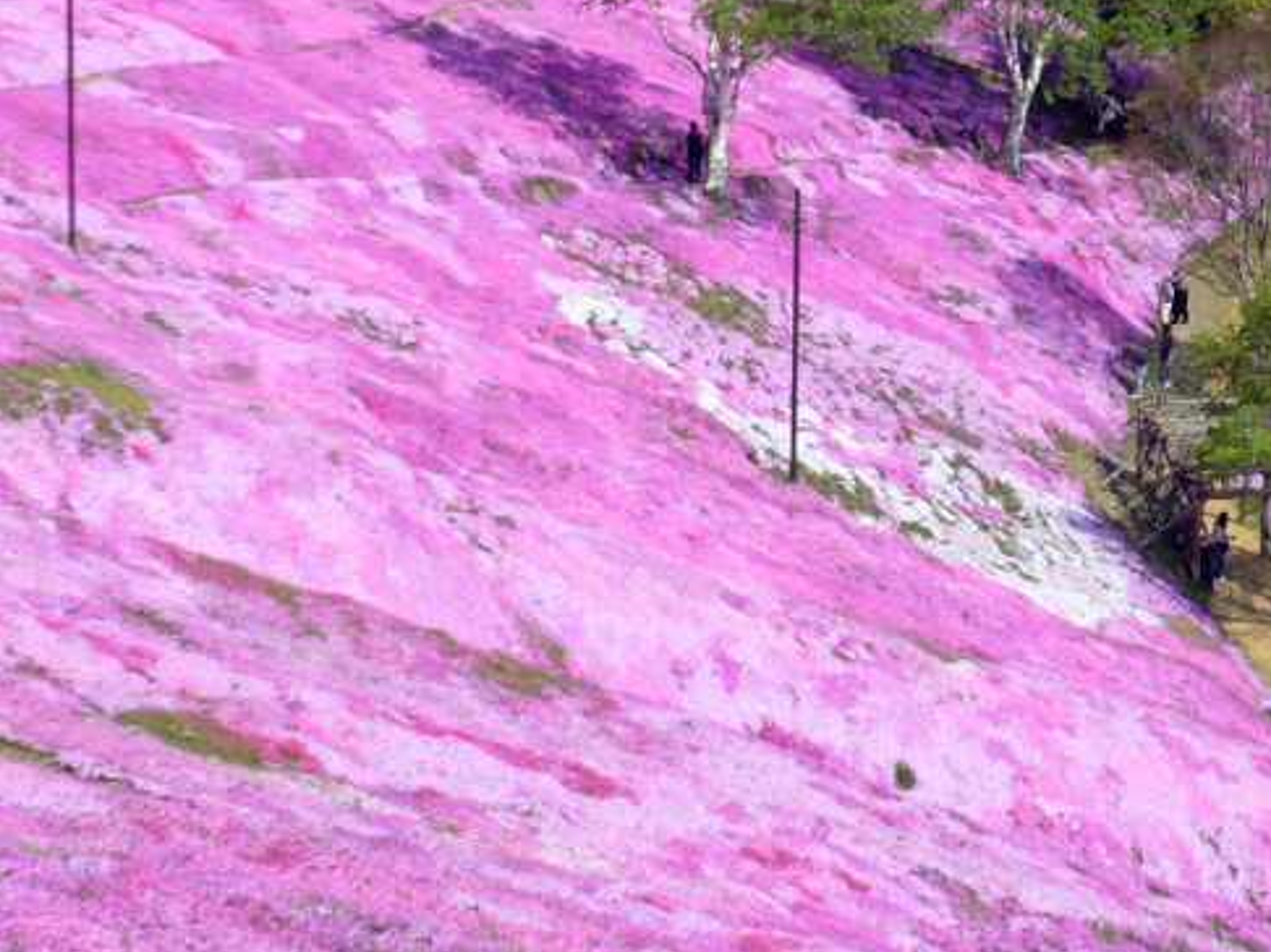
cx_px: 960
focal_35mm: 116
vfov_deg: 12.6
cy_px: -31
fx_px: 4257
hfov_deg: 16.9
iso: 100
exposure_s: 1/1000
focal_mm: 9.1
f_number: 3.4
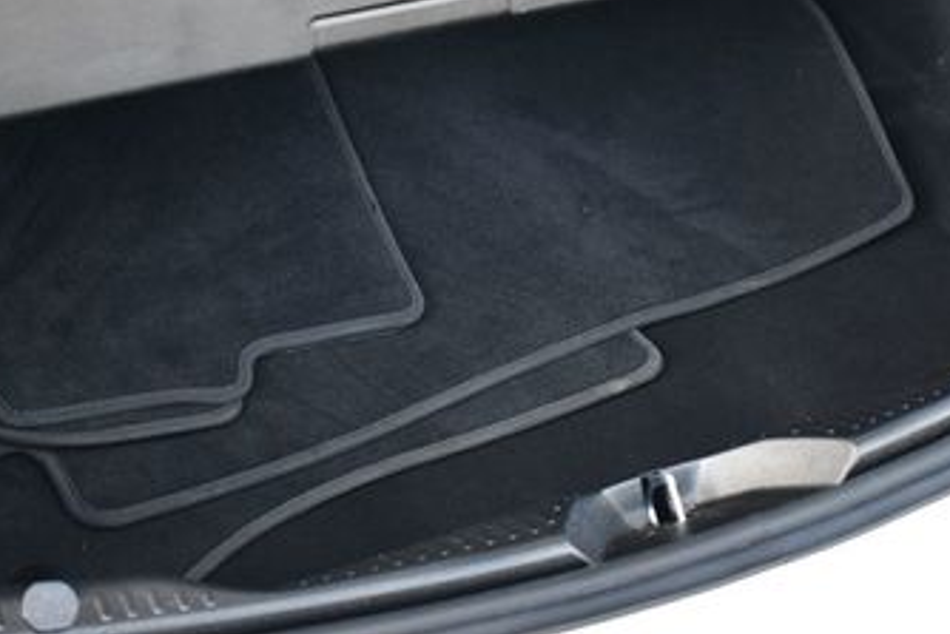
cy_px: 154
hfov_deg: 29.2
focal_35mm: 69
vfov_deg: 19.6
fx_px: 1822
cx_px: 515
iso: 450
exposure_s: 1/250
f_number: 3.5
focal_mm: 18
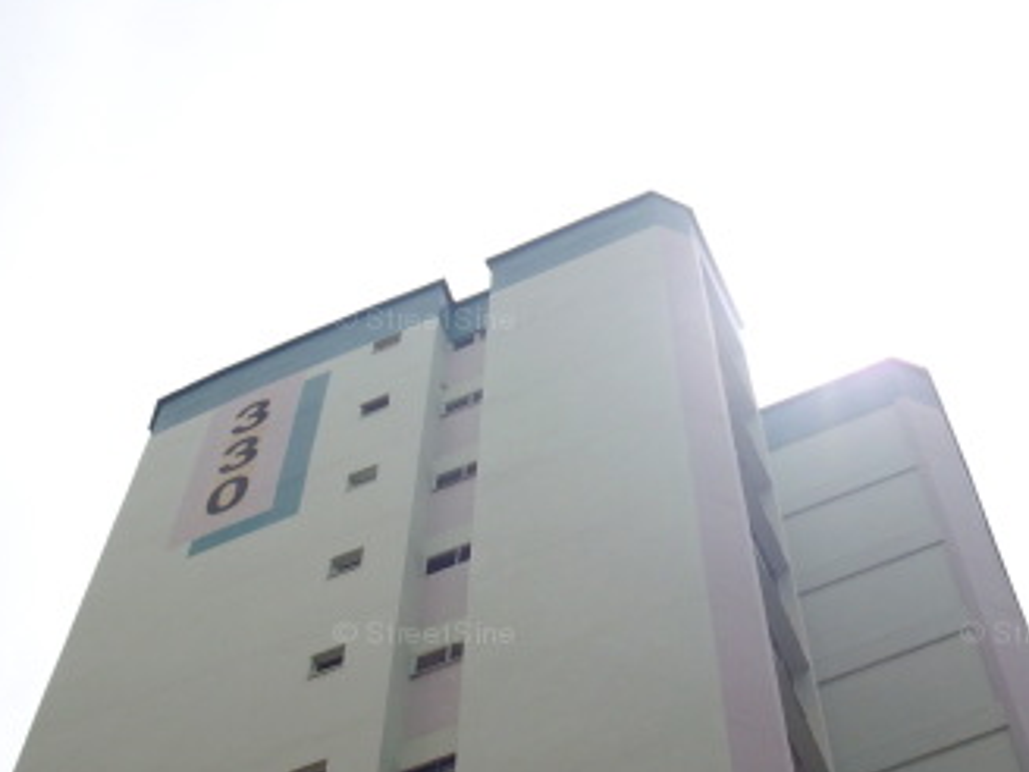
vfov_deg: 23.6
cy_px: 323
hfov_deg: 31.2
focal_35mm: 62
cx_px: 568
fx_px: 1843
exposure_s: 1/800
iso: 80
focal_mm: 6.2
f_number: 5.6
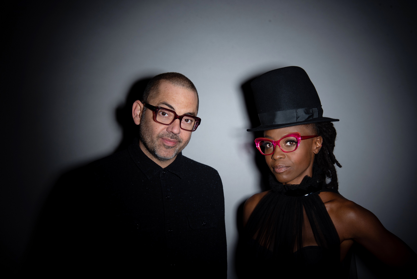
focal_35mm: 45
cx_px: 208
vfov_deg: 29.9
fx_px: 521
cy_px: 140
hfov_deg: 43.6
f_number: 13
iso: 100
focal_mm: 45
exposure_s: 1/200
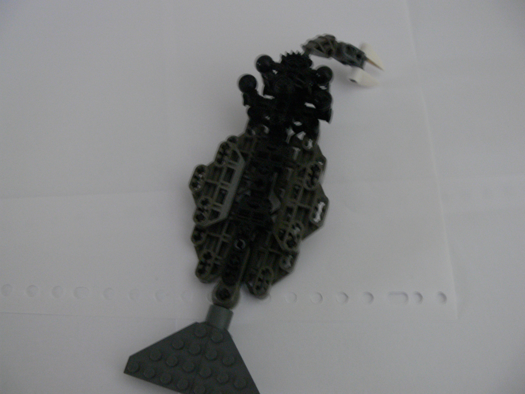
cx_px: 262
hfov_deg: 49.0
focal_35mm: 38
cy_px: 197
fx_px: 576
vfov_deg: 37.7
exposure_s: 1/6
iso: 200
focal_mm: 8
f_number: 2.8
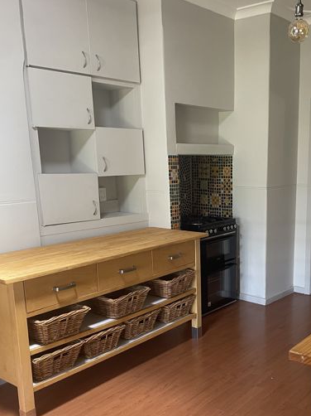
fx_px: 456
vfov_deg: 48.5
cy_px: 262
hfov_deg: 37.2
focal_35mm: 38
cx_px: 214
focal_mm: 4.2
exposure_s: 1/60
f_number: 1.6
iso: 160
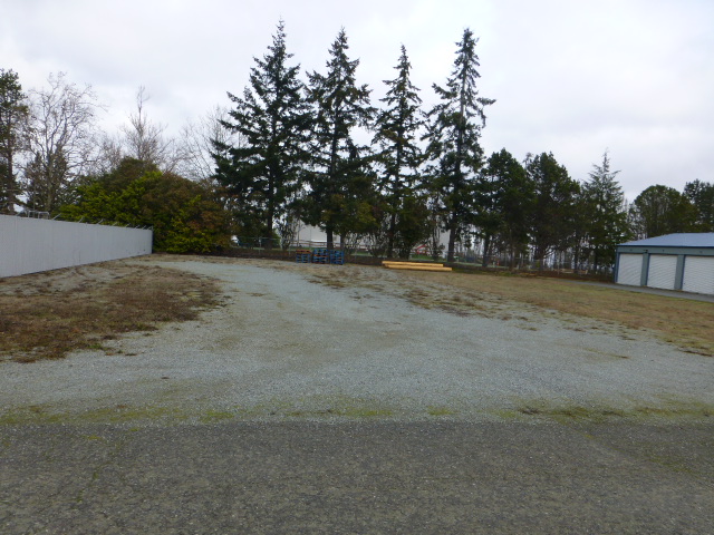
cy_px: 268
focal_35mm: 24
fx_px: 495
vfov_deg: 56.8
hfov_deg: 71.6
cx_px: 357
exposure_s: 1/250
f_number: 4
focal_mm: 4.3
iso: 100
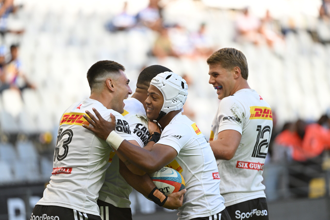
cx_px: 165
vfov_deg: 3.8
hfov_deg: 5.7
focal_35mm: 360
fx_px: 3300
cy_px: 110
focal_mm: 360
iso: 1400
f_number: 4
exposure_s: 1/1600
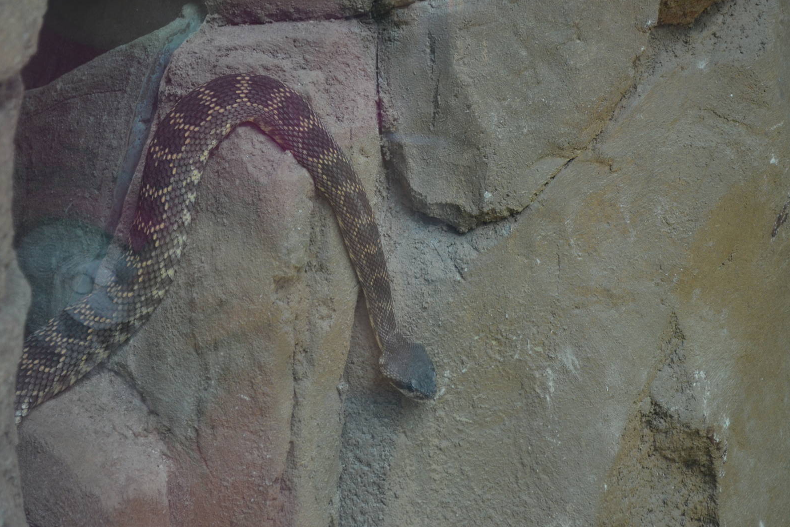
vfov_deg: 16.4
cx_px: 390
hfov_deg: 24.3
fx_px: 1832
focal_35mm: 84
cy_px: 263
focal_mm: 55
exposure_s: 1/60
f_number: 5.6
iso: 800
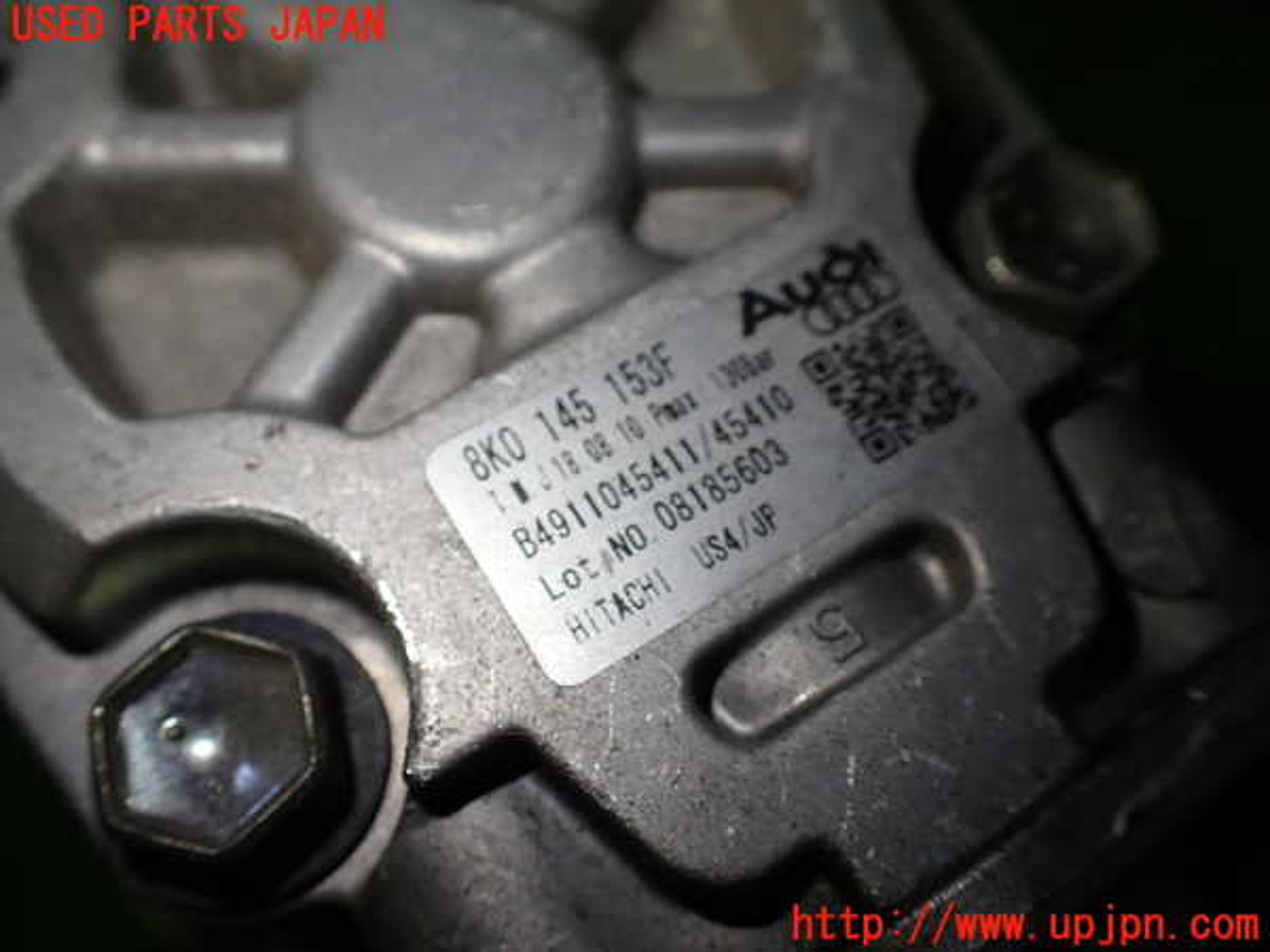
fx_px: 1101
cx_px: 635
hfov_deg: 60.0
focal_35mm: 30
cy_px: 476
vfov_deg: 46.8
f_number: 2.3
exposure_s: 1/125
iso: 100
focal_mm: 5.4
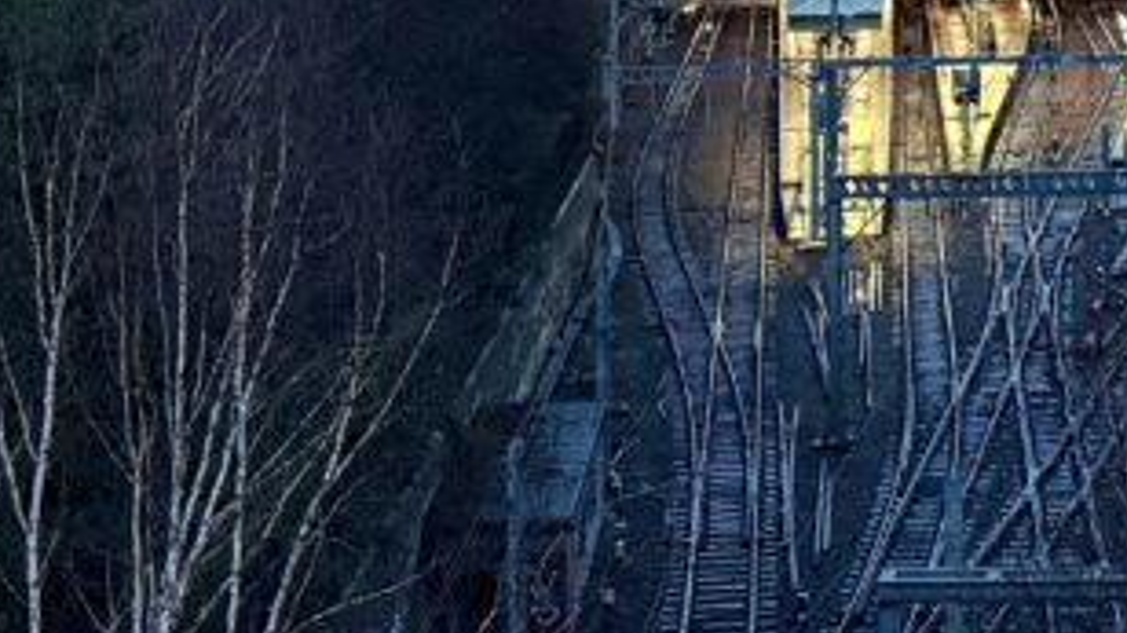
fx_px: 2599
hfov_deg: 23.5
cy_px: -421
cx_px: 1112
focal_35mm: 87
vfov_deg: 12.9
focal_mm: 6.76
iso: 400
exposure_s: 1/50
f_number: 1.78
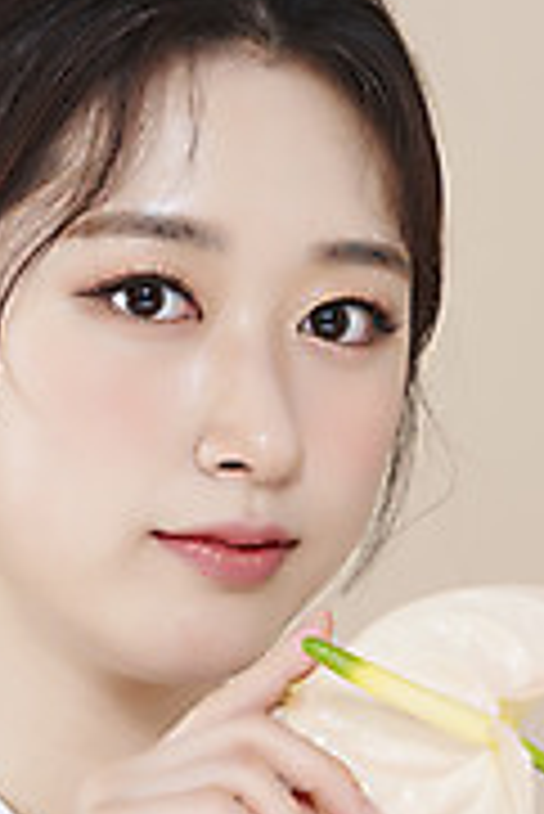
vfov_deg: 8.9
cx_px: 218
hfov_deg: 5.9
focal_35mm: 232
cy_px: 540
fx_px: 5248
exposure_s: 1/125
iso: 64
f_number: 11
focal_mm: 105
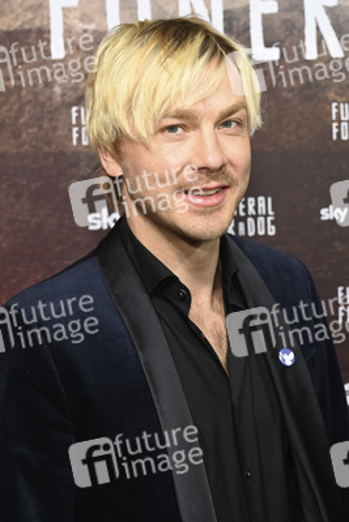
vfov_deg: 43.6
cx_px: 174
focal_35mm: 45
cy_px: 261
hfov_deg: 29.9
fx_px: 654
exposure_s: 1/200
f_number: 6.3
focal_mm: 45
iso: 400
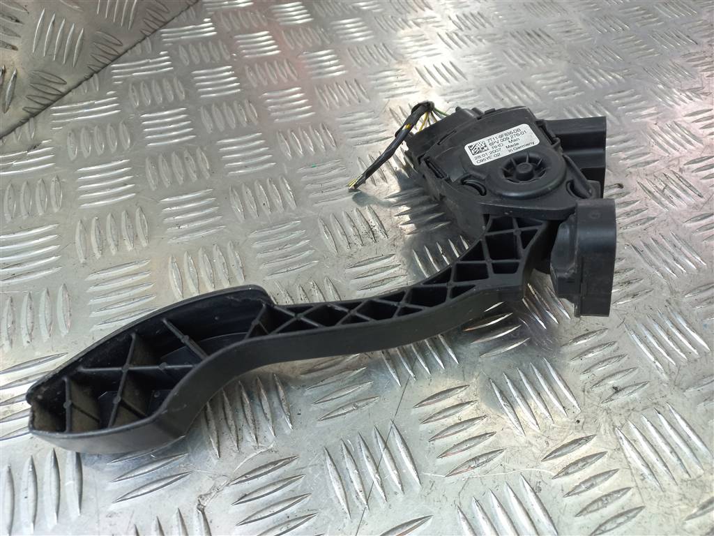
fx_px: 516
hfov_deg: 69.4
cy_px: 268
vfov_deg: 54.9
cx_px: 357
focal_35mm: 25
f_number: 1.8
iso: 64
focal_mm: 4.6
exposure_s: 1/50
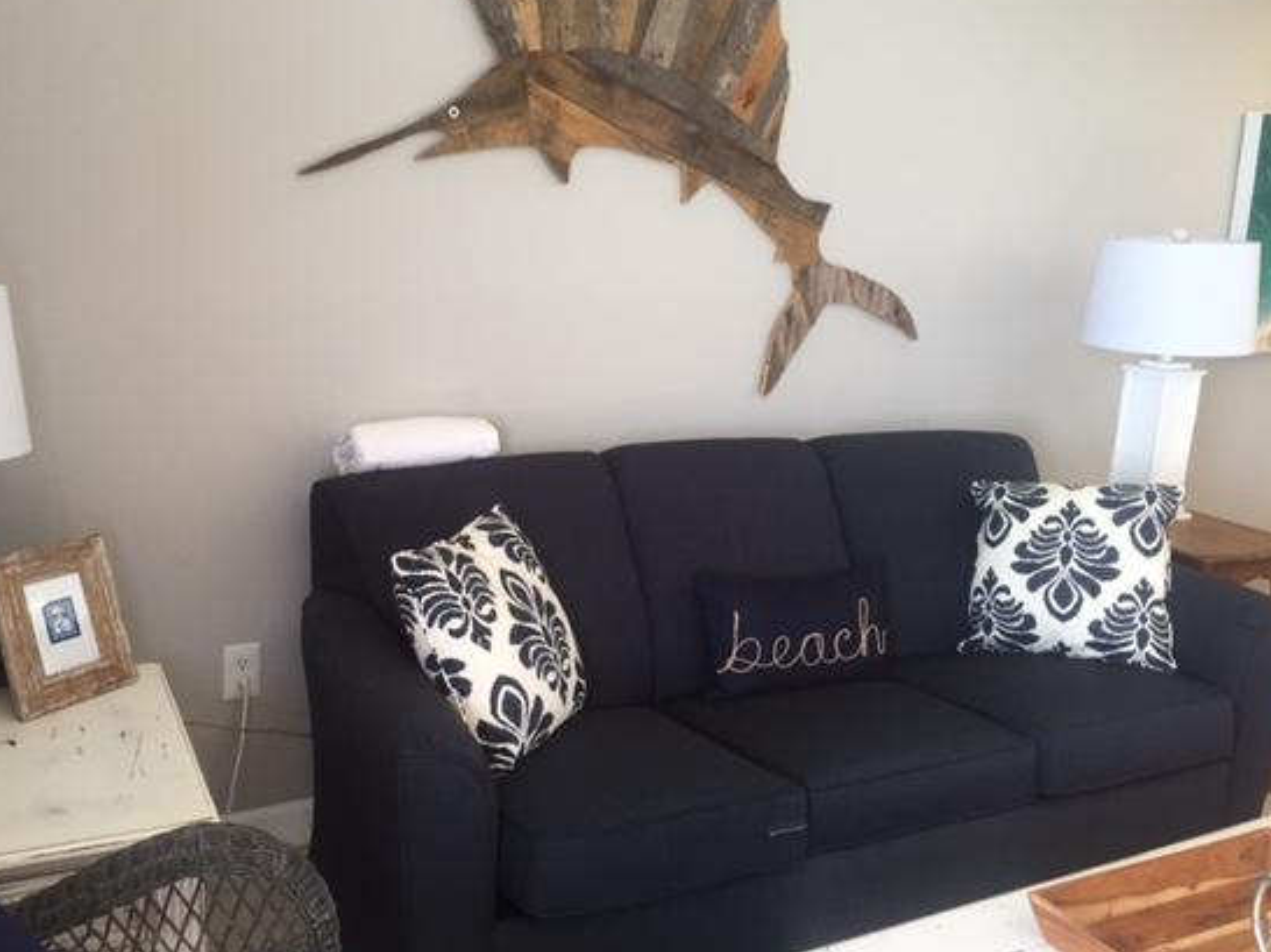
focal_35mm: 34
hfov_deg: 53.8
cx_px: 547
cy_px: 452
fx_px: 1248
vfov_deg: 41.8
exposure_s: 1/30
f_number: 2.2
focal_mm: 4.15
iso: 50
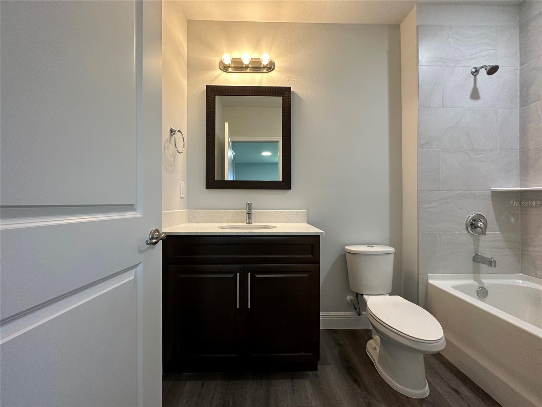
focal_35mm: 14
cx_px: 271
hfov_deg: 102.1
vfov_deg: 85.7
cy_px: 204
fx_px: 219
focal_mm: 2.22
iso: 250
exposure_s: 1/120
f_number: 2.2
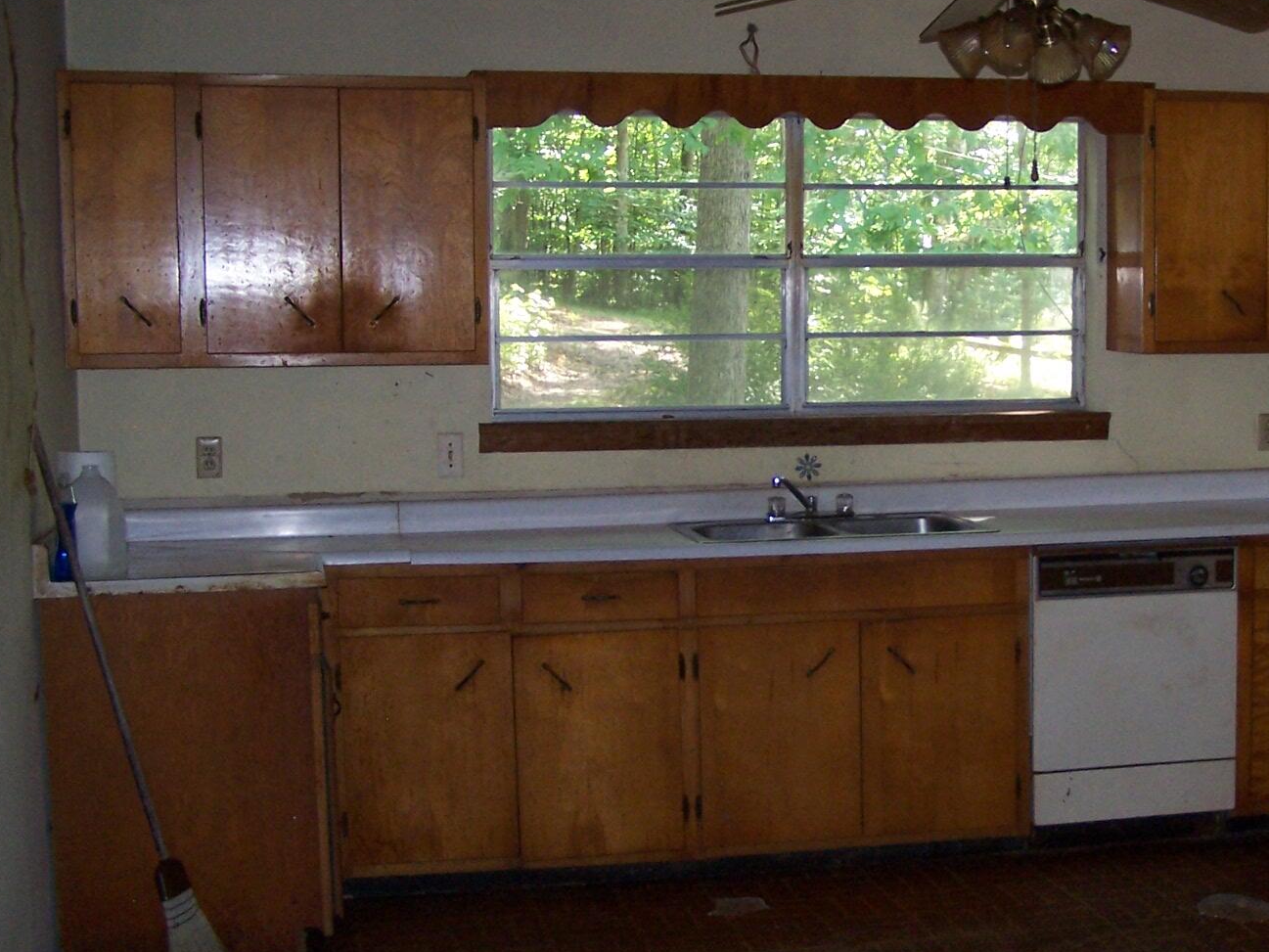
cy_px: 518
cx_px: 964
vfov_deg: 24.4
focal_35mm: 60
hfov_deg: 31.6
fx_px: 2200
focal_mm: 6.3
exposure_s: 1/60
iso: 140
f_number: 2.8
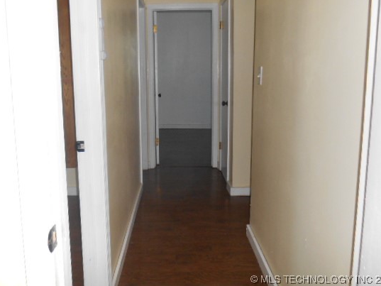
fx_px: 341
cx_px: 172
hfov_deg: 58.2
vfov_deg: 45.3
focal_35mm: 31
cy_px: 119
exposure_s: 1/25
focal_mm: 4.7
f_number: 3.4
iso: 250
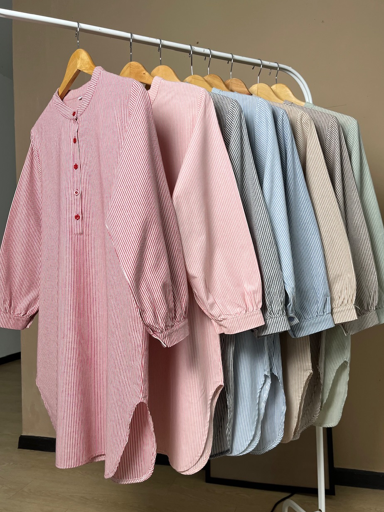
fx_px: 400
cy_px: 264
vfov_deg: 65.3
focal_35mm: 27
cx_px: 186
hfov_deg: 51.3
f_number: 1.6
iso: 100
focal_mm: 5.1
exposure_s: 1/122
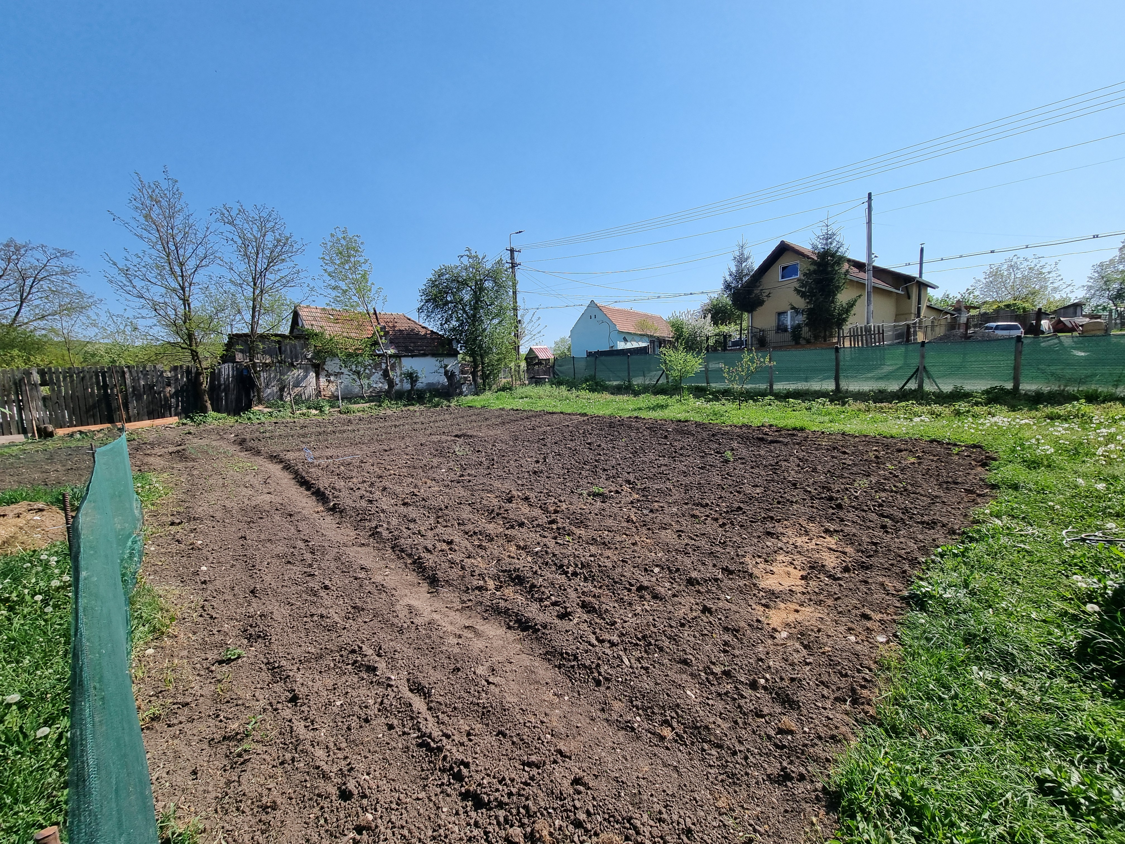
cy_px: 422
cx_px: 562
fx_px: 422
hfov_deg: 106.2
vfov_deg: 89.9
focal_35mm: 13
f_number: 2.2
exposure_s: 1/1748
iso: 50
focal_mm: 2.2
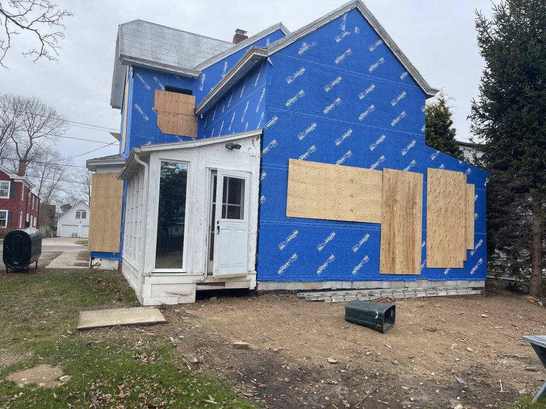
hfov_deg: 69.4
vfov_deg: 54.9
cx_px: 273
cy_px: 204
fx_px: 394
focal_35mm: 25
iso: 32
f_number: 1.6
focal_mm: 5.1
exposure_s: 1/1164
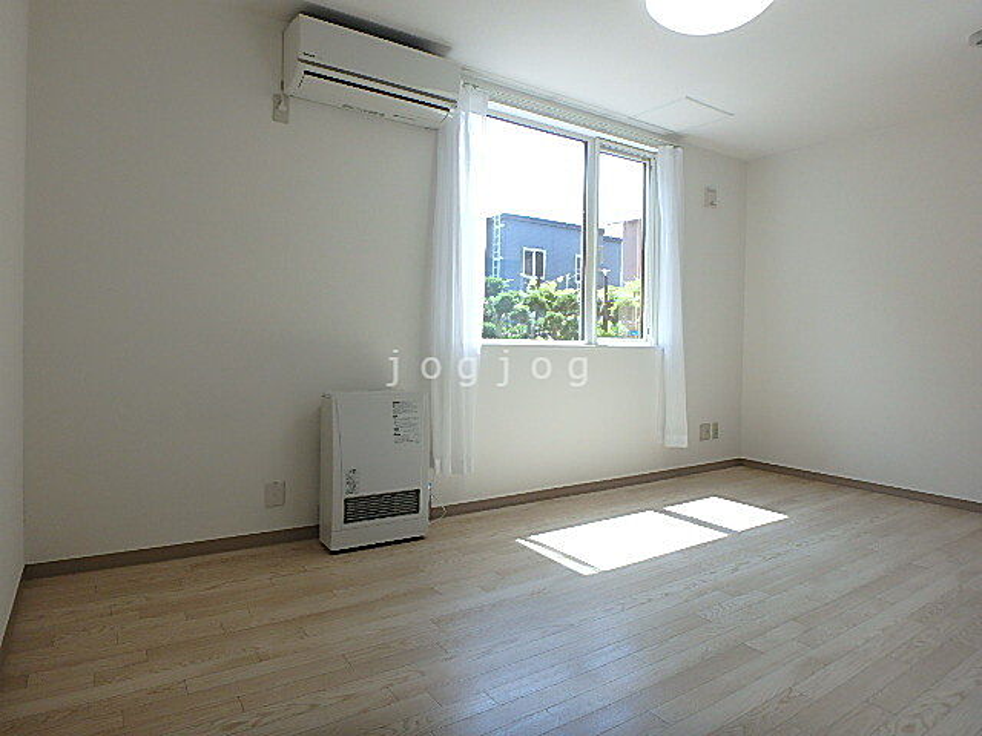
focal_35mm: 21
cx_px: 491
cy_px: 368
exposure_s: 1/160
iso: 125
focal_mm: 3.7
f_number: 3.5
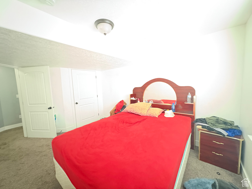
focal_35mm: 14
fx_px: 102
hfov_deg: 102.1
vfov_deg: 85.7
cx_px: 126
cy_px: 94
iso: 5000
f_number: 2.2
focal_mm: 2.22
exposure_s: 1/13
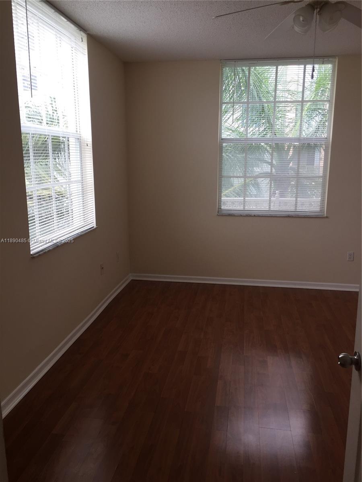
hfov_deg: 48.2
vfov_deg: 61.7
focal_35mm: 29
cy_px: 241
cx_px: 181
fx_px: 404
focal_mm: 4.15
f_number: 2.2
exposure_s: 1/121
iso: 32
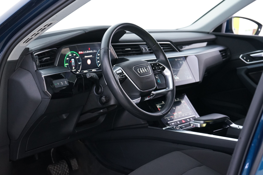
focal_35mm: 56
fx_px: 409
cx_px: 132
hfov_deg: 35.7
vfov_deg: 24.1
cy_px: 88
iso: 2500
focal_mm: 56
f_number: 5.6
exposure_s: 1/10
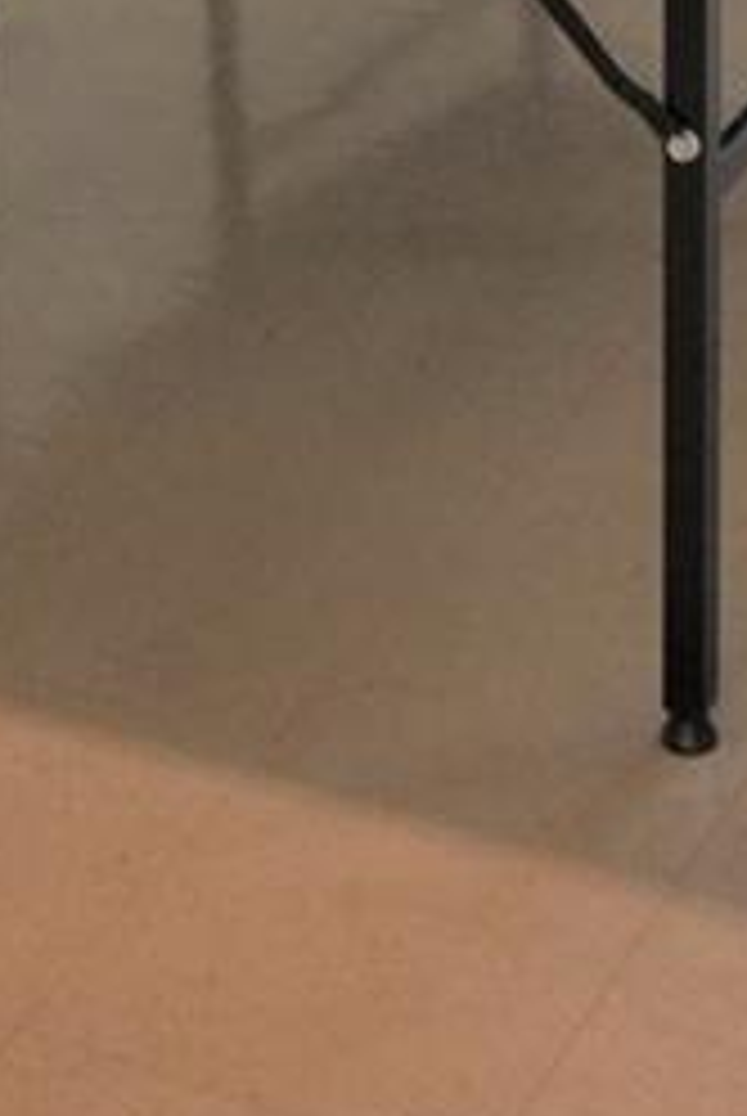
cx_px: 338
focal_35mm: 116
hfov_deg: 11.8
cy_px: -950
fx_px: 3600
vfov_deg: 15.1
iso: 1000
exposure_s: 1/160
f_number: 4
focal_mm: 16
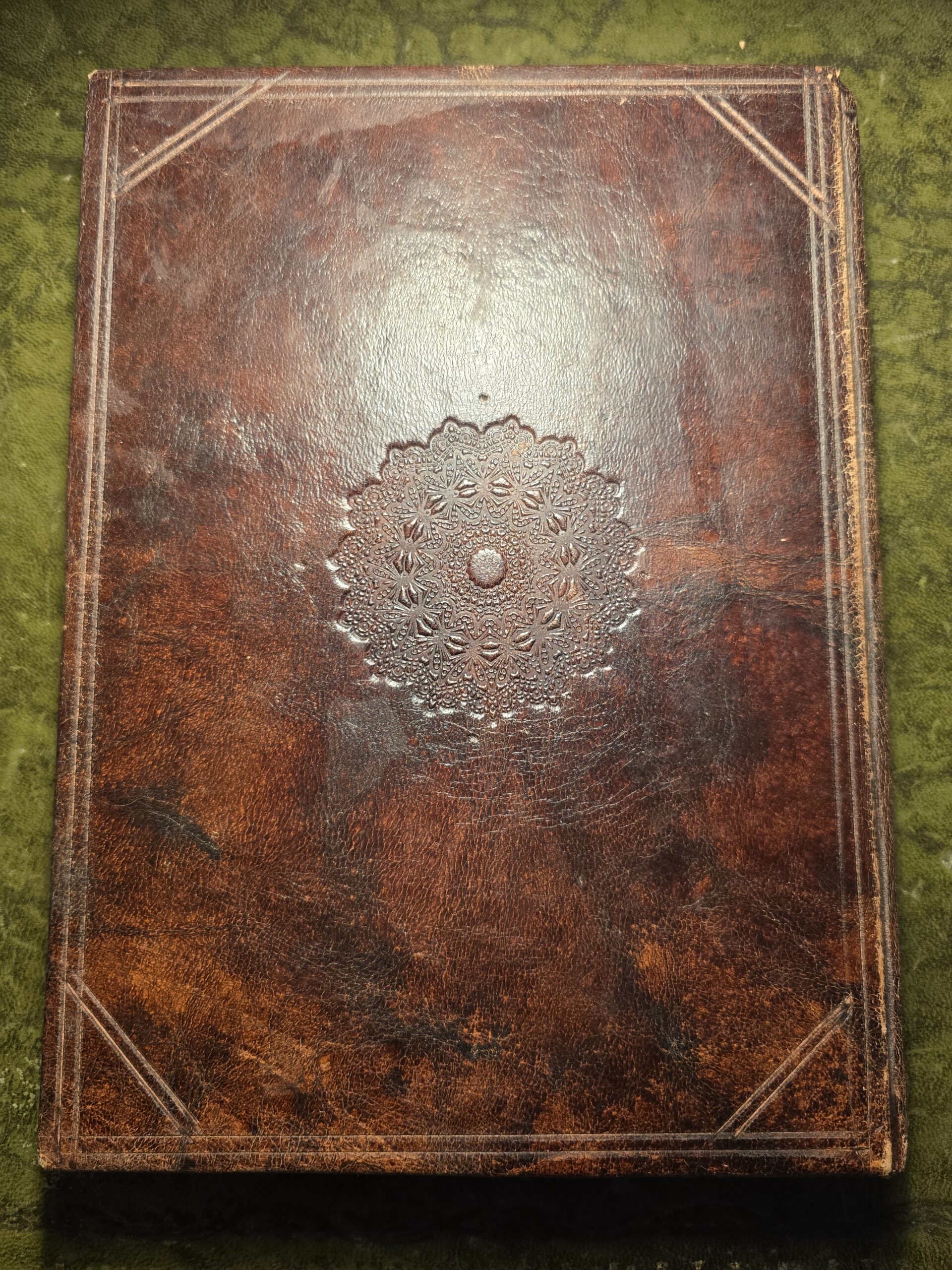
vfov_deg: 73.9
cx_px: 476
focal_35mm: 23
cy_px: 635
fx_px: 843
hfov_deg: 58.9
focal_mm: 6.3
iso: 200
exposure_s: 1/100
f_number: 1.7
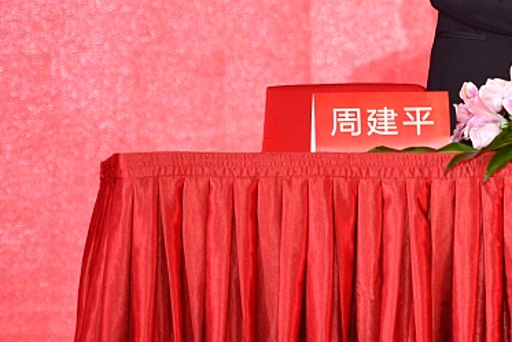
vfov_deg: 3.1
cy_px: -108
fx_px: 6246
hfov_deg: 4.7
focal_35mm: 439
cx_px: 700
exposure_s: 1/400
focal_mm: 160
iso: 1600
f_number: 2.8
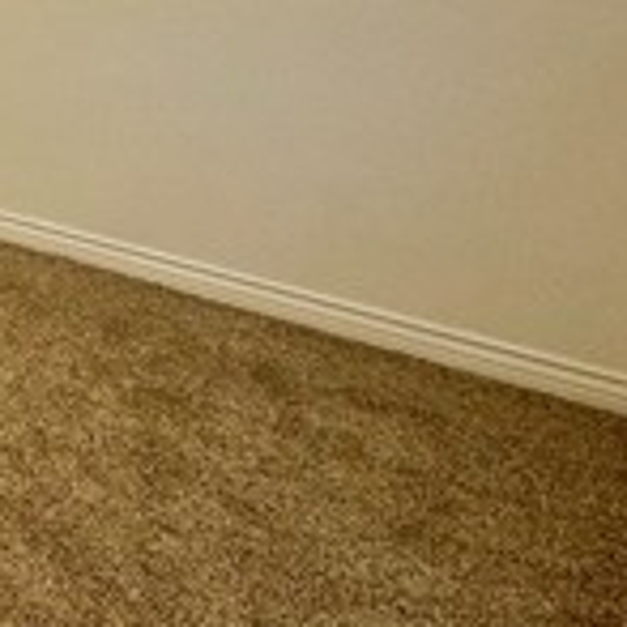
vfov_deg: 29.1
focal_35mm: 54
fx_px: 1107
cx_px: -388
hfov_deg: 23.2
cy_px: -34
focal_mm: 2.22
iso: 125
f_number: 2.2
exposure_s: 1/120
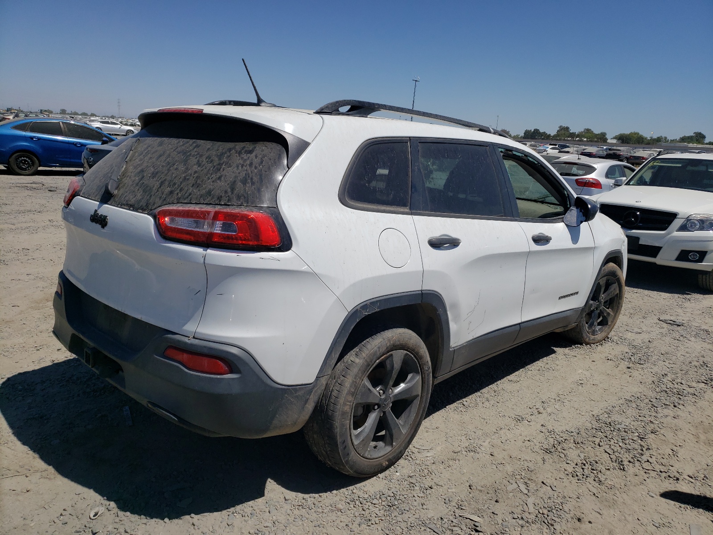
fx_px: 536
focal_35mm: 26
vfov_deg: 53.1
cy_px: 268
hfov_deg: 67.3
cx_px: 356
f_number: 1.5
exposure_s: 1/10000
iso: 50
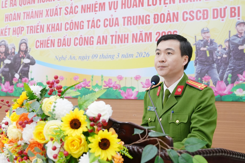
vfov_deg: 31.2
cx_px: 122
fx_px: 293
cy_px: 82
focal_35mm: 43
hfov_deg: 45.4
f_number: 4
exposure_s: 1/60
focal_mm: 29
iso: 500
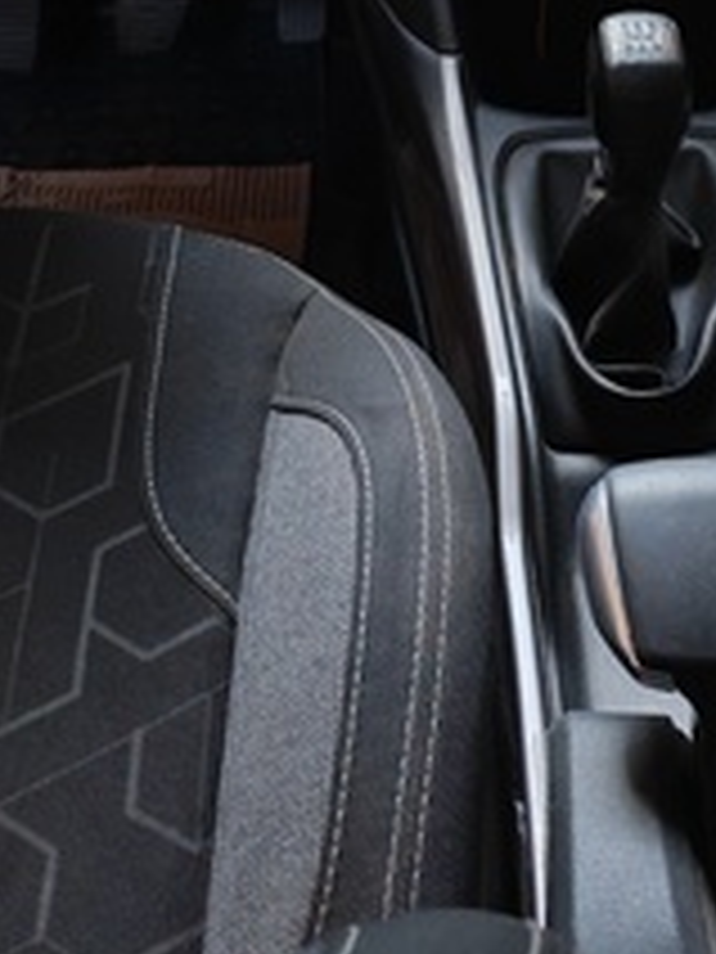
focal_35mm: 68
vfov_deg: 25.1
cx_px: 540
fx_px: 1875
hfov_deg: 21.4
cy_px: -248
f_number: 1.9
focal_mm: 6.12
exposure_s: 1/100
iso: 250
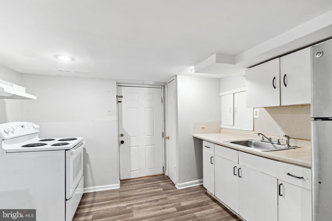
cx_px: 166
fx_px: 138
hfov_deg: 100.4
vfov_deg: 77.3
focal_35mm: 15
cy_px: 110
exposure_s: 1/2.5
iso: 200
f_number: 9
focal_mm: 10
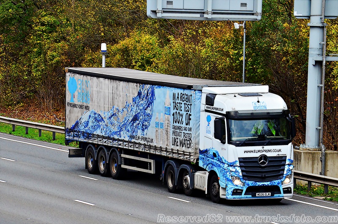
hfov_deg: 10.2
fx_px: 1897
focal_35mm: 202
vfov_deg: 6.8
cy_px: 112
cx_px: 169
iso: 500
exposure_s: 1/400
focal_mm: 135
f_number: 8
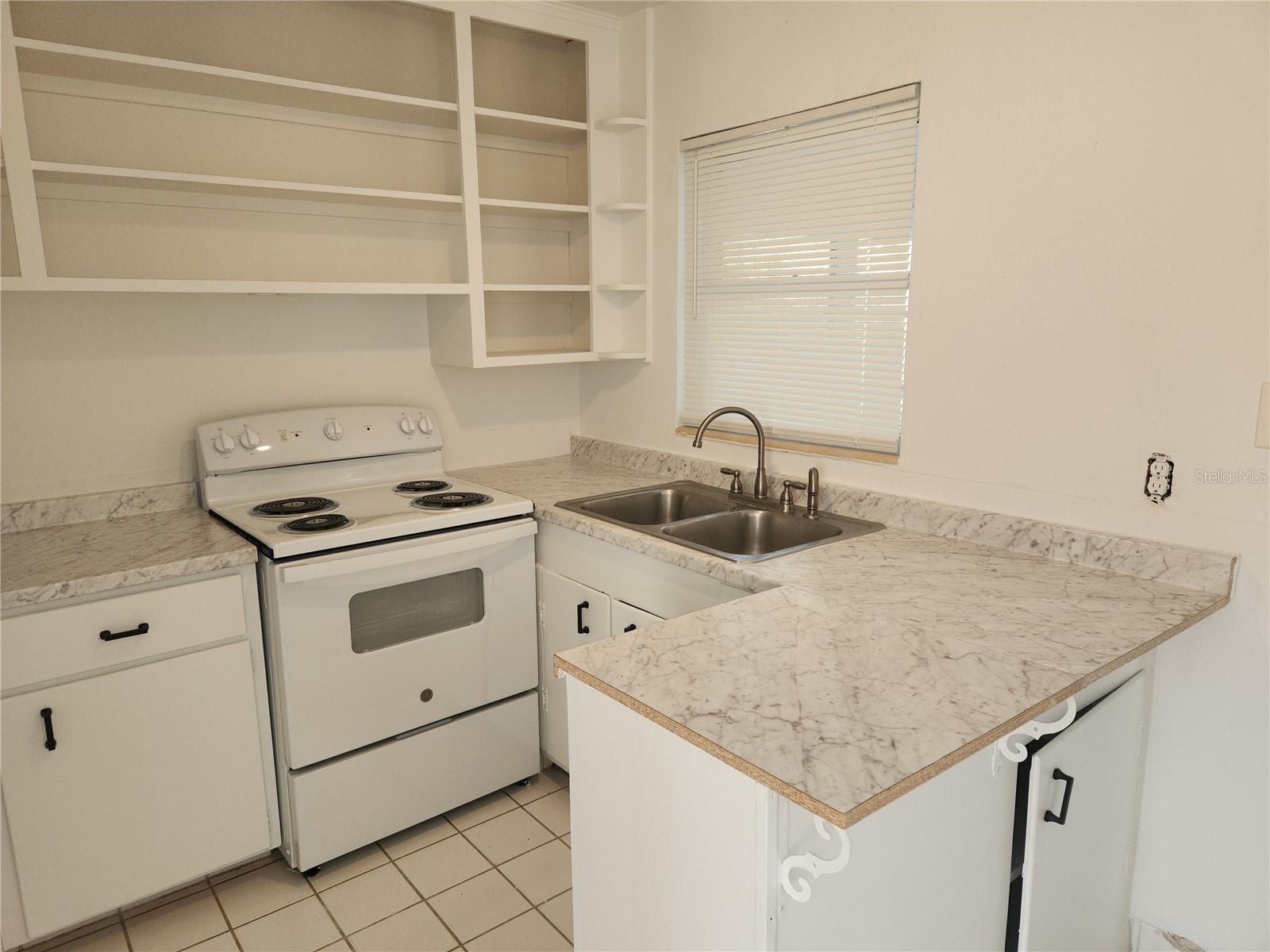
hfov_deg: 73.9
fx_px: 844
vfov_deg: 58.9
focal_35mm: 23
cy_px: 476
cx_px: 635
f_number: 1.8
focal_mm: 5.4
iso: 50
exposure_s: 1/60
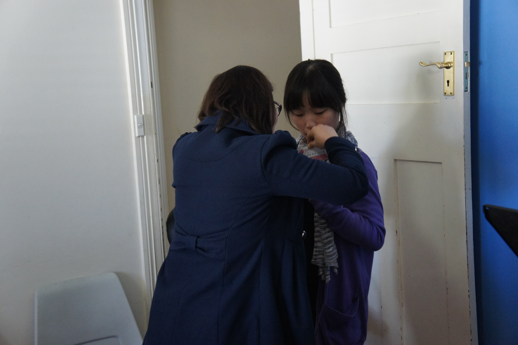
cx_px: 259
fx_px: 712
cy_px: 172
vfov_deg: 27.2
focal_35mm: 50
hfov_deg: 40.0
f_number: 4.5
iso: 1600
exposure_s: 1/50
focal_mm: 33
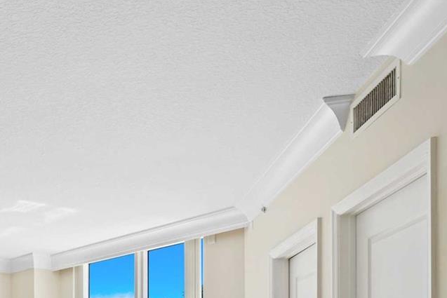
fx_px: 559
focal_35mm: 45
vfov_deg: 25.7
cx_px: -62
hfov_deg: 36.0
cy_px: 387
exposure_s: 1/60
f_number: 8
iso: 320
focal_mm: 14
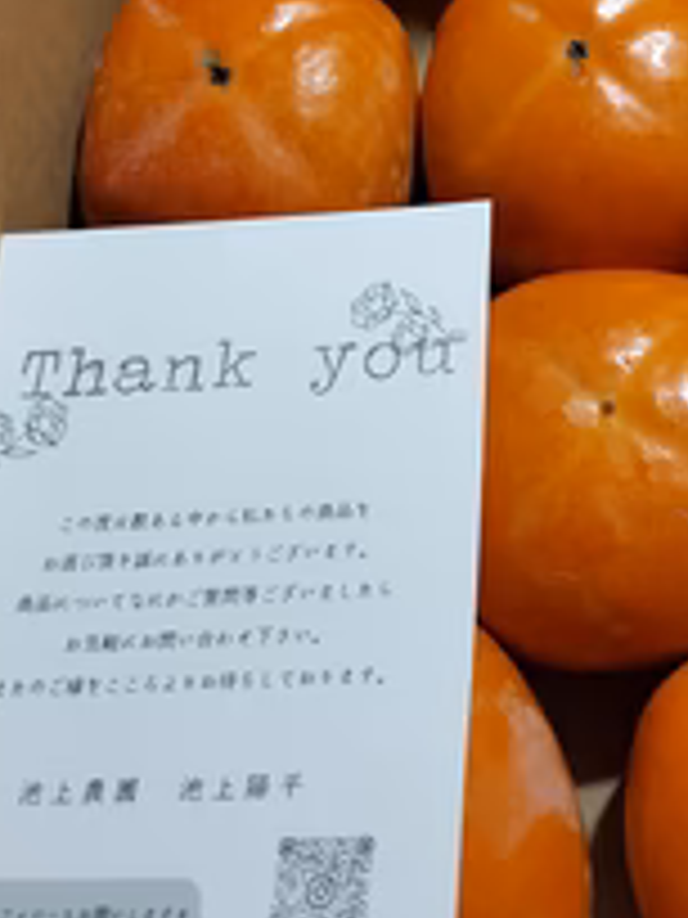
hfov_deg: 29.1
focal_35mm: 49
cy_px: 212
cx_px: 535
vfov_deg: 37.8
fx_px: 1299
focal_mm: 4.6
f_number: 2
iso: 400
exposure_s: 1/50
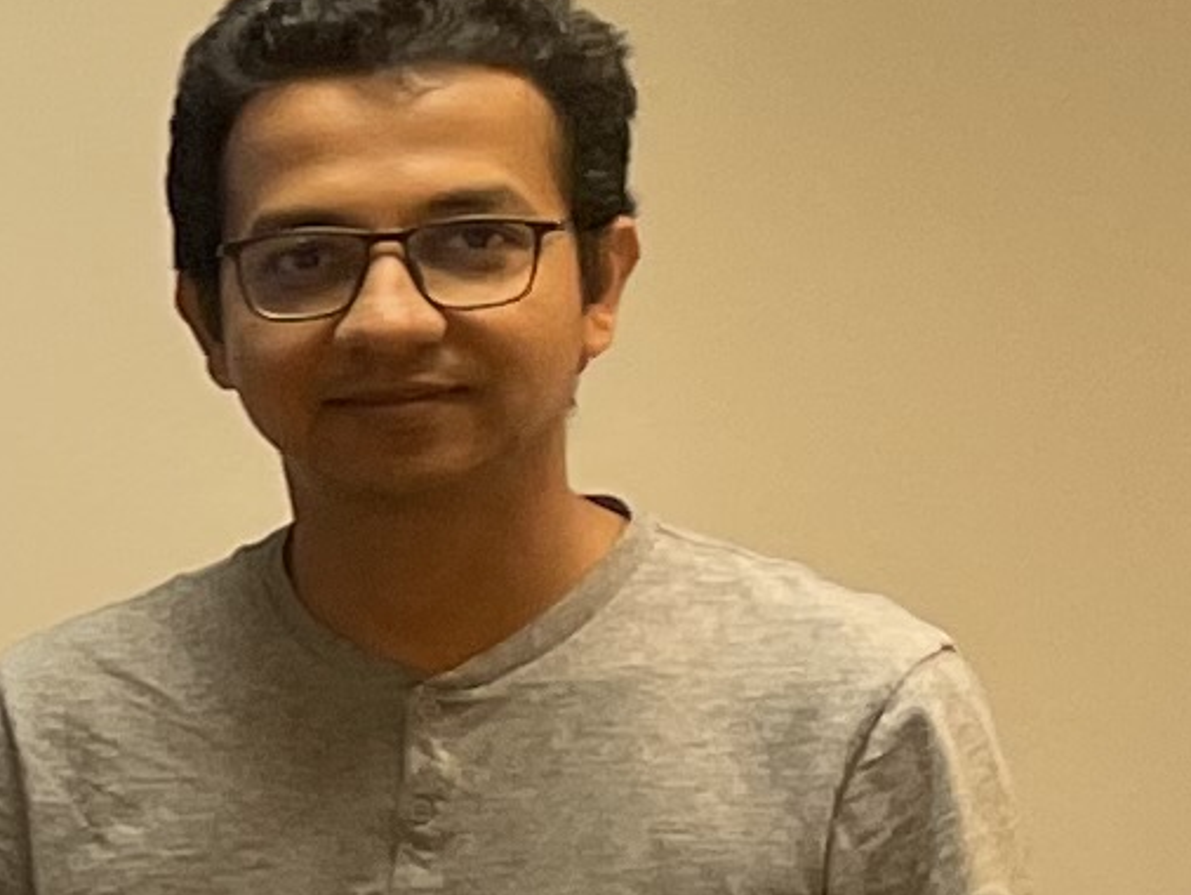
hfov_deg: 8.3
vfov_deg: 7.2
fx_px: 7125
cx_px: -2243
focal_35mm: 207
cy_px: 737
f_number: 1.6
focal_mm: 4.2
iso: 80
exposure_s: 1/60
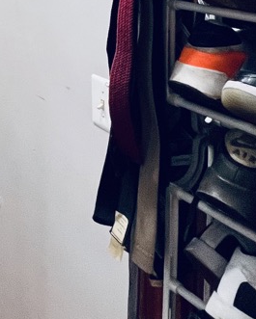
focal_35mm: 49
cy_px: -60
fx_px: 464
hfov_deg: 25.6
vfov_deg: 31.9
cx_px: -95
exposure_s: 1/120
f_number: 1.8
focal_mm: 1.57
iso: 160
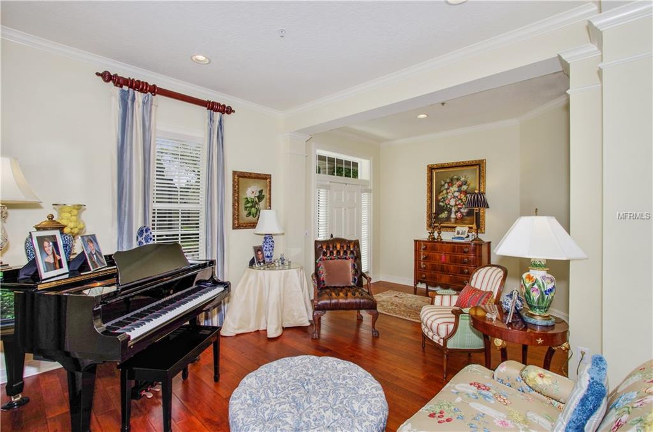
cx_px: 326
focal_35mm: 15
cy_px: 216
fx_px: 271
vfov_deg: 77.0
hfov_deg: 100.5
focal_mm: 10
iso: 200
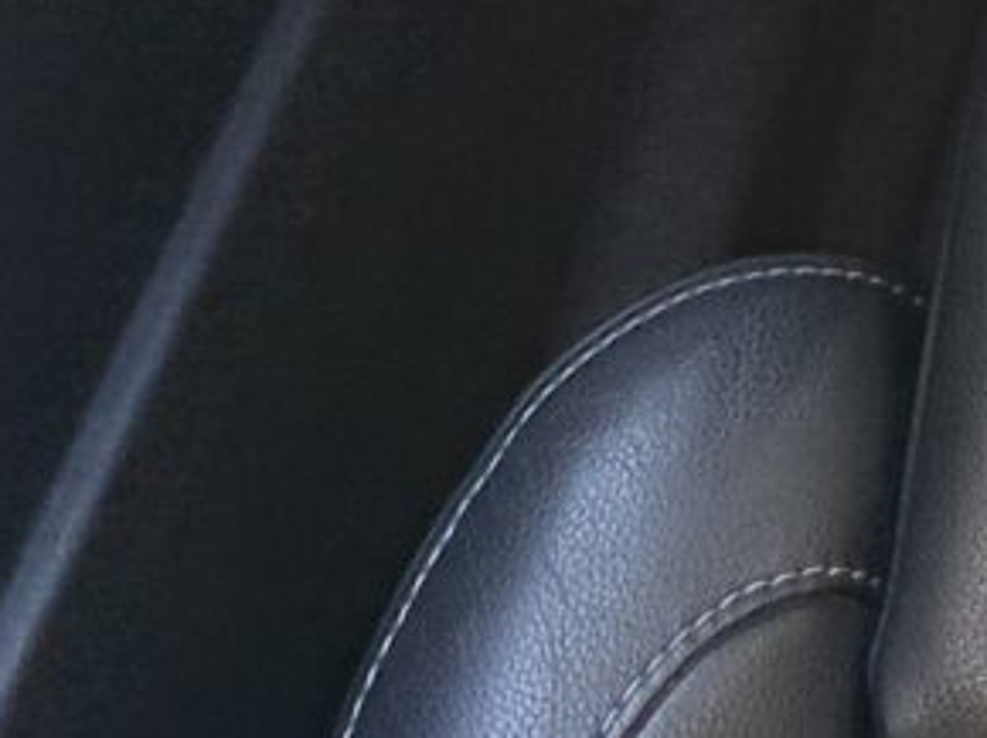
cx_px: 2100
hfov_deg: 12.0
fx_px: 4074
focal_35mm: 143
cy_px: -1422
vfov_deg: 8.7
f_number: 1.69
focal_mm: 7.01
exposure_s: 1/100
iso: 275
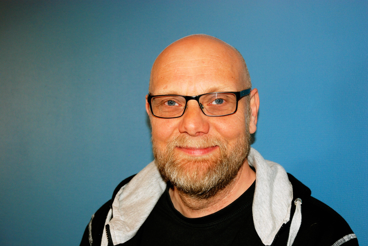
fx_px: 614
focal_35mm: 60
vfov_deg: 22.7
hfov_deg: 33.4
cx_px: 184
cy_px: 123
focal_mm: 40
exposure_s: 1/60
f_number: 4.5
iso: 400
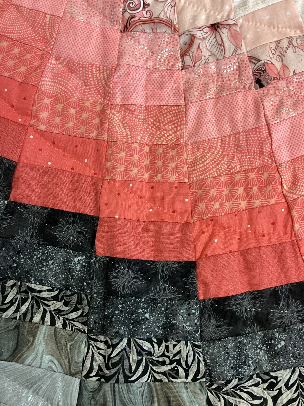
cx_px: 153
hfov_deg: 42.9
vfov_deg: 55.3
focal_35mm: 33
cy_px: 208
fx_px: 386
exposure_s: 1/60
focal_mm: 3.3
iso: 160
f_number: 2.4
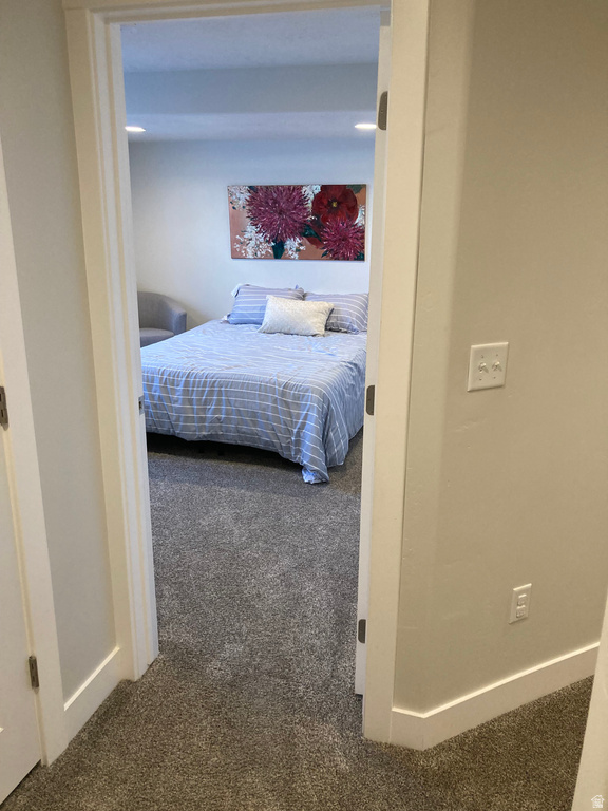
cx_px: 304
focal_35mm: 28
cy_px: 406
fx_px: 656
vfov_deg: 63.4
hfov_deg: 49.7
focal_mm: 3.99
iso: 160
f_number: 1.8
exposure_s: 1/60
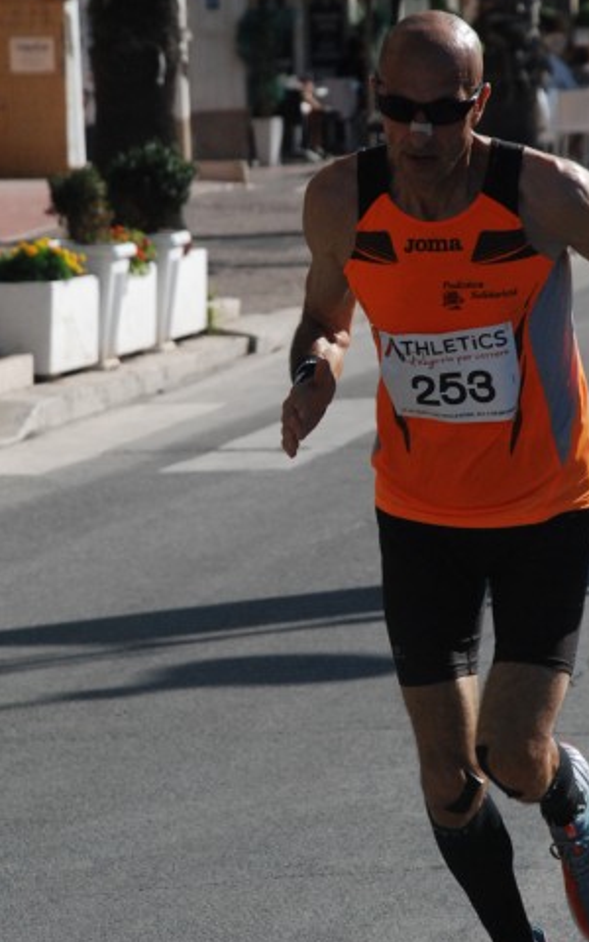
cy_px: 379
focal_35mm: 230
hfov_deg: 5.7
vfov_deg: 9.1
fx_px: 5907
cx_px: 268
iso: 1000
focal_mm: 120
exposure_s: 1/2000
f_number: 8
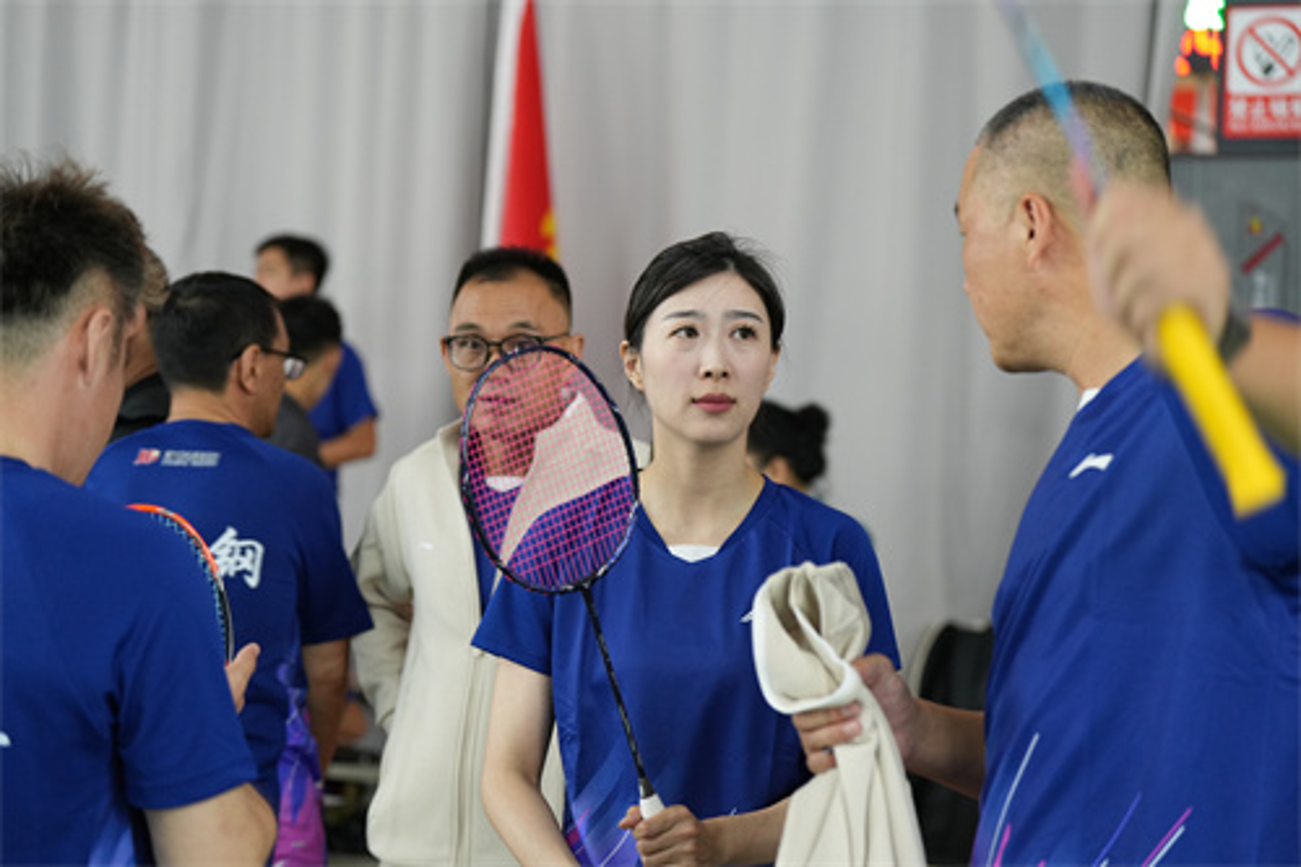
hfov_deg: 28.9
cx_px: 650
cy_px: 434
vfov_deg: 19.4
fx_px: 2529
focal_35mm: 70
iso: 1000
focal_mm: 70
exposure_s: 1/125
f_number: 2.8
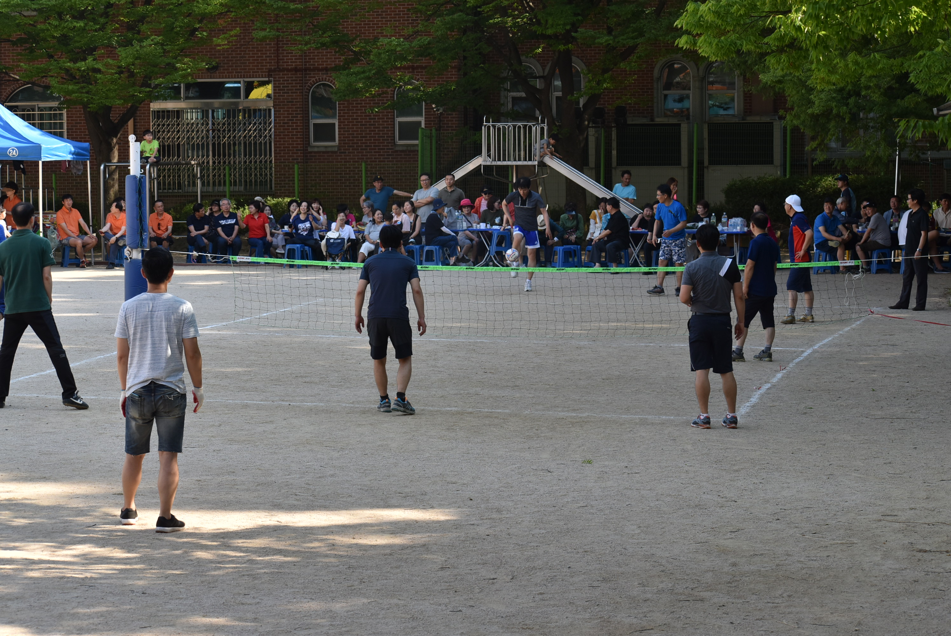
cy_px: 318
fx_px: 2776
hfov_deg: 19.4
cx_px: 476
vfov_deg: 13.1
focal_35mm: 105
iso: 250
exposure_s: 1/250
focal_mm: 70
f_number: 8
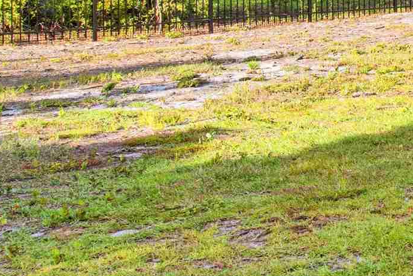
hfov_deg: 17.0
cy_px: -52
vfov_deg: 14.9
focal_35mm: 89
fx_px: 1021
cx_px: 826
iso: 200
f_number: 11
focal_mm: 20
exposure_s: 1/125
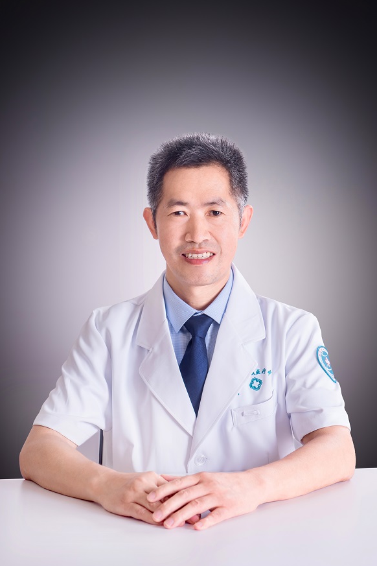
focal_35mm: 68
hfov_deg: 20.0
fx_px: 1068
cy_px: 288
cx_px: 183
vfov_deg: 29.7
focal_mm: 66
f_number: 5.6
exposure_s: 1/125
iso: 200
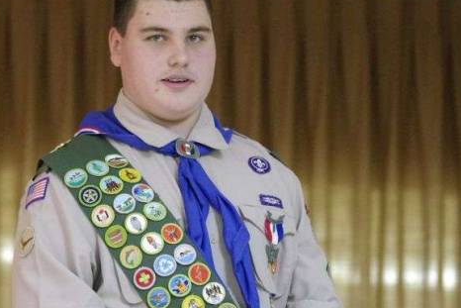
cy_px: 174
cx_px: 189
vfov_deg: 5.4
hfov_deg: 8.0
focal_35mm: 256
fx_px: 3279
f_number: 2.8
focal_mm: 122.5
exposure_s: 1/250
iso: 6400
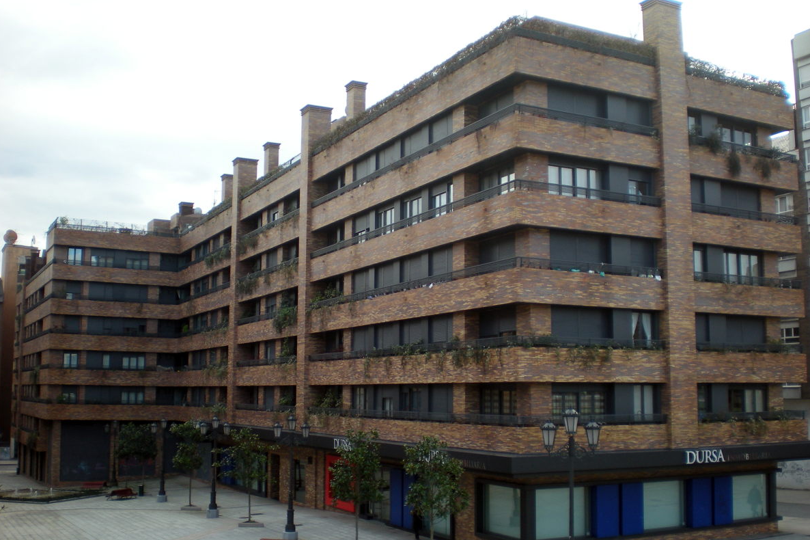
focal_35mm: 40
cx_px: 403
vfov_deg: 33.4
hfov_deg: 48.5
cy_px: 289
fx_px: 900
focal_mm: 6.3
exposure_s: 1/150
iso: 64
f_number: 3.1
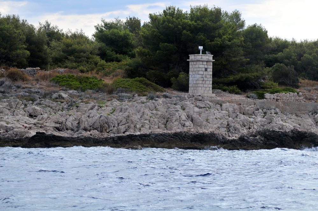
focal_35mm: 150
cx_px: 159
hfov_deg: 13.7
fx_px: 1323
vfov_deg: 9.1
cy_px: 106
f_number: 4.5
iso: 320
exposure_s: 1/2500
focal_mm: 100
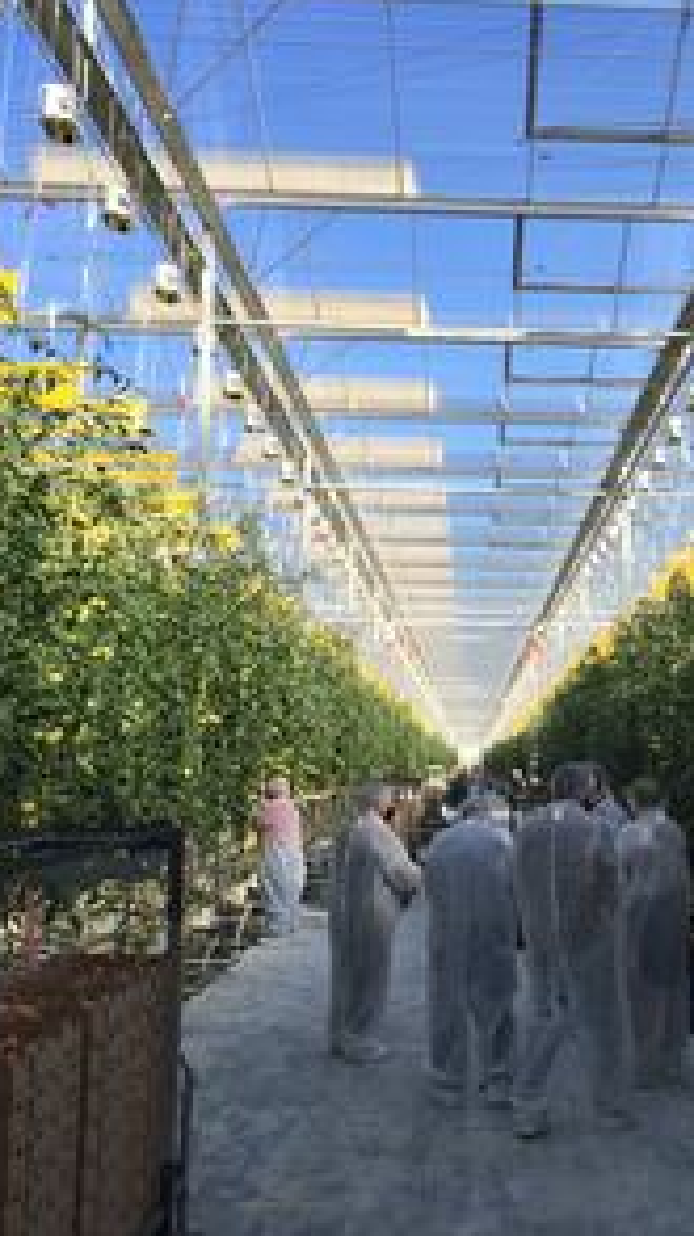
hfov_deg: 27.2
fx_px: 1409
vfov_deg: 47.4
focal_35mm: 43
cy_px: 622
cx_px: 547
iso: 32
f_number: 2.2
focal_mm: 4.15
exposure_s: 1/879
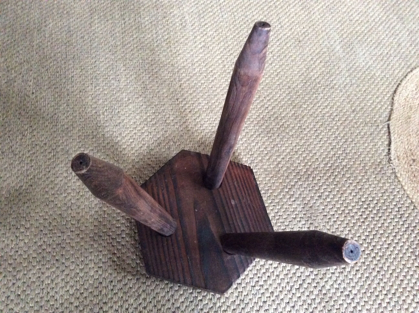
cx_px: 210
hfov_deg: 56.9
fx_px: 387
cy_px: 156
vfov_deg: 44.1
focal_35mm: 32
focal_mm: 3.3
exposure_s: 1/17
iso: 400
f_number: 2.4
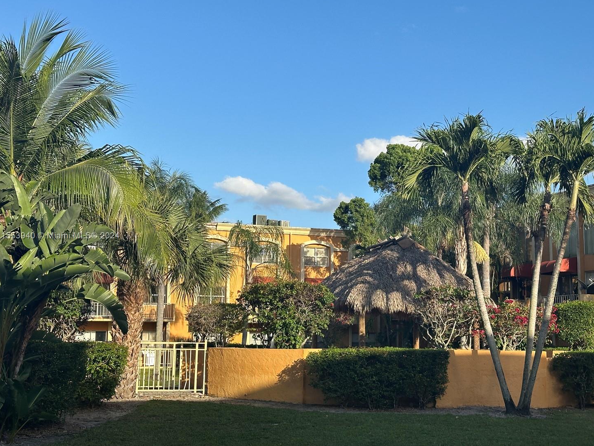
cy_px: 236
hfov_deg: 36.2
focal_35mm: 53
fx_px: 910
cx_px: 316
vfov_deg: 27.5
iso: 64
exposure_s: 1/2809
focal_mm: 6.86
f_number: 1.78
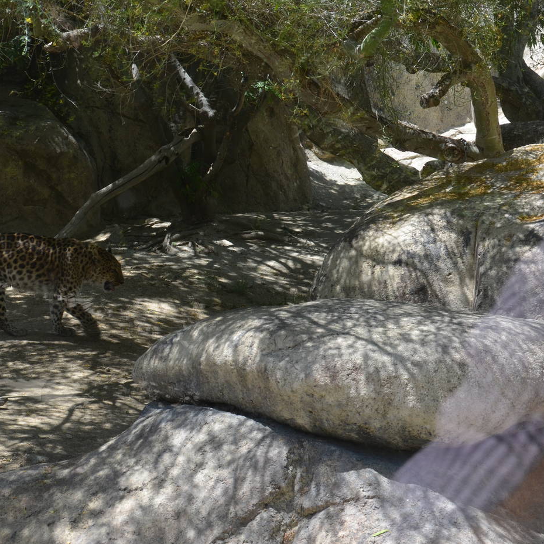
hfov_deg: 22.4
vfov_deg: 22.5
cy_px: 234
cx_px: 148
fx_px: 1364
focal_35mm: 77
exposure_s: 1/200
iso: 200
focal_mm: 35
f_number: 7.1
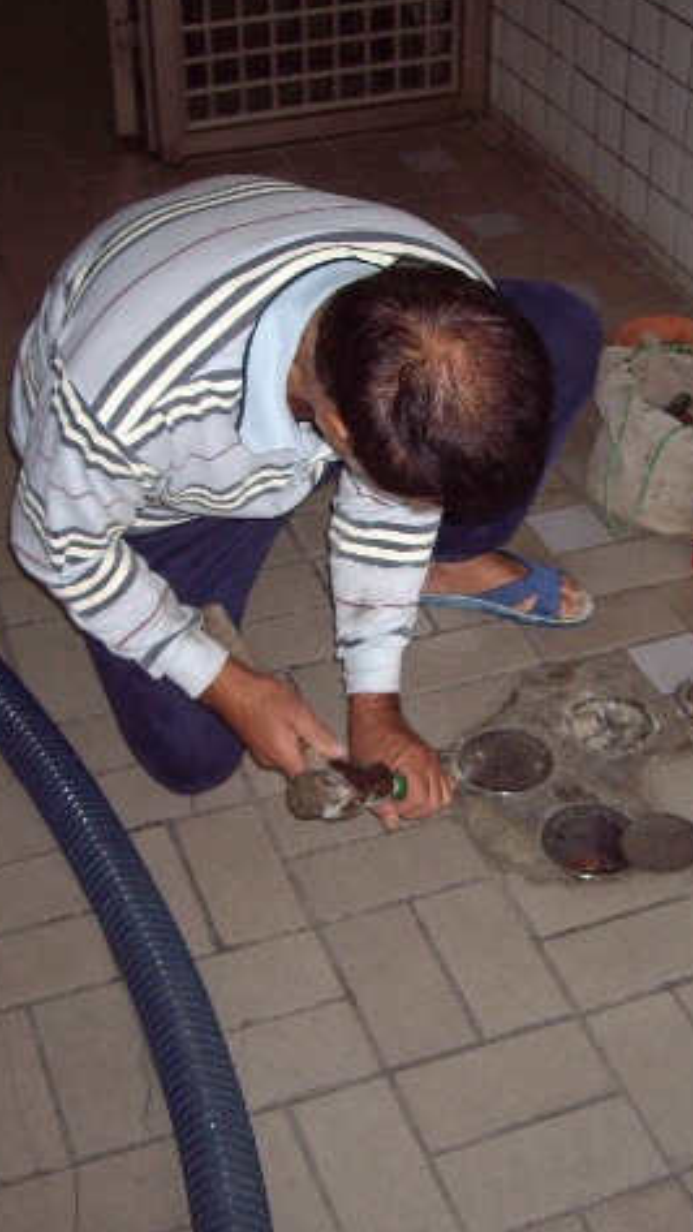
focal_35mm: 56
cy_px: 609
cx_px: 399
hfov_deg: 21.4
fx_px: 1830
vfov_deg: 37.2
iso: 200
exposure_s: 1/40
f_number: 2.7
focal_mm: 6.2
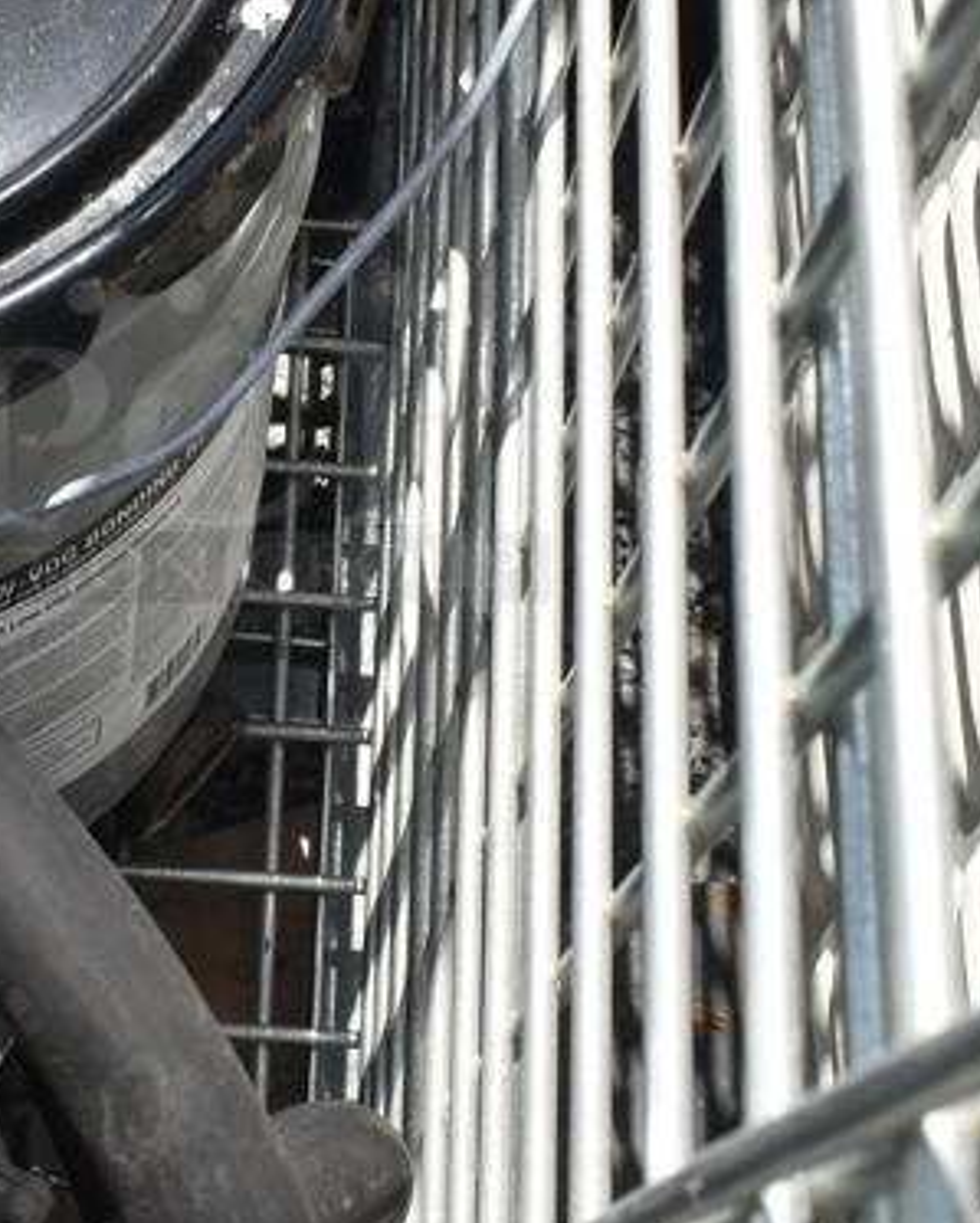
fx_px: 2245
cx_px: 187
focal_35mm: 62
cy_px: 431
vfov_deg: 30.3
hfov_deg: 24.2
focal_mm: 18
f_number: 8
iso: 100
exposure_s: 1/160
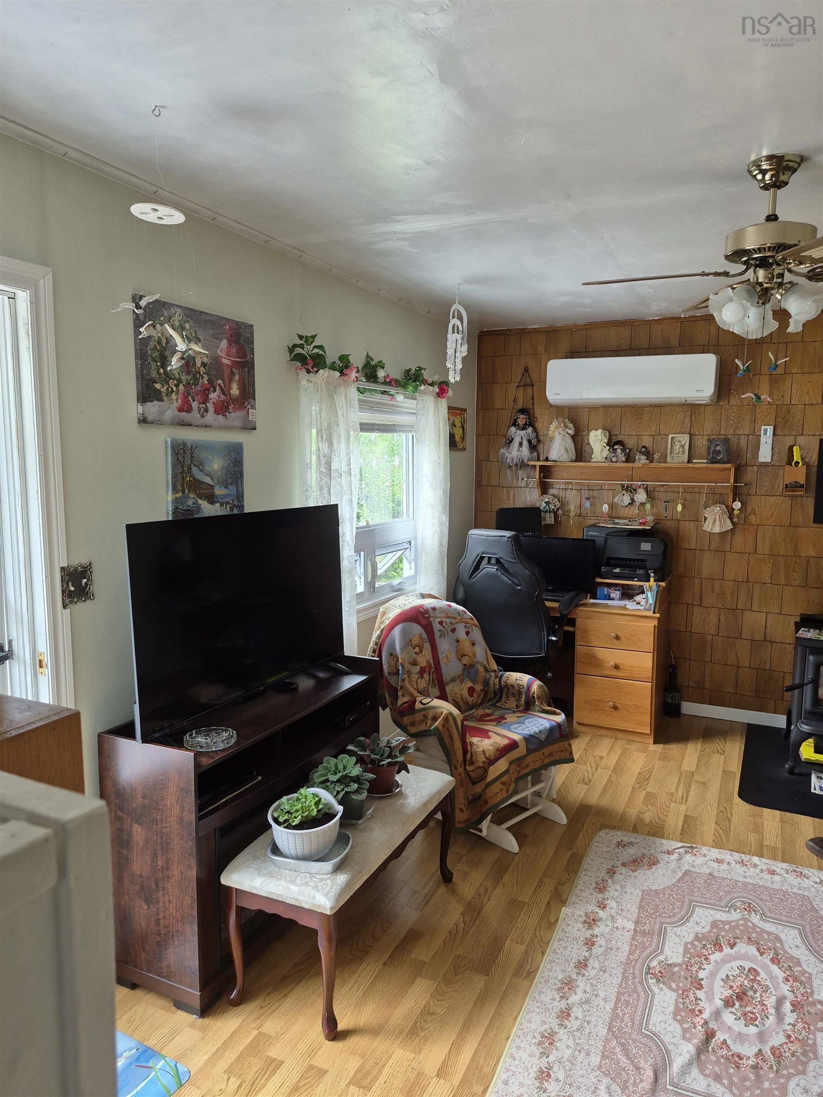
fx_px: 729
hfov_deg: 58.9
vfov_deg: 73.9
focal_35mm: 23
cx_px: 412
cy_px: 548
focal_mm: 5.4
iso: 200
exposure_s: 1/180
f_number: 1.8
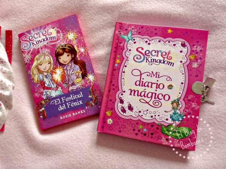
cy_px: 84
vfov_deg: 51.4
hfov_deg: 65.3
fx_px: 176
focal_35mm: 27
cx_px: 113
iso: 200
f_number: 2.8
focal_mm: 4.8
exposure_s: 1/160
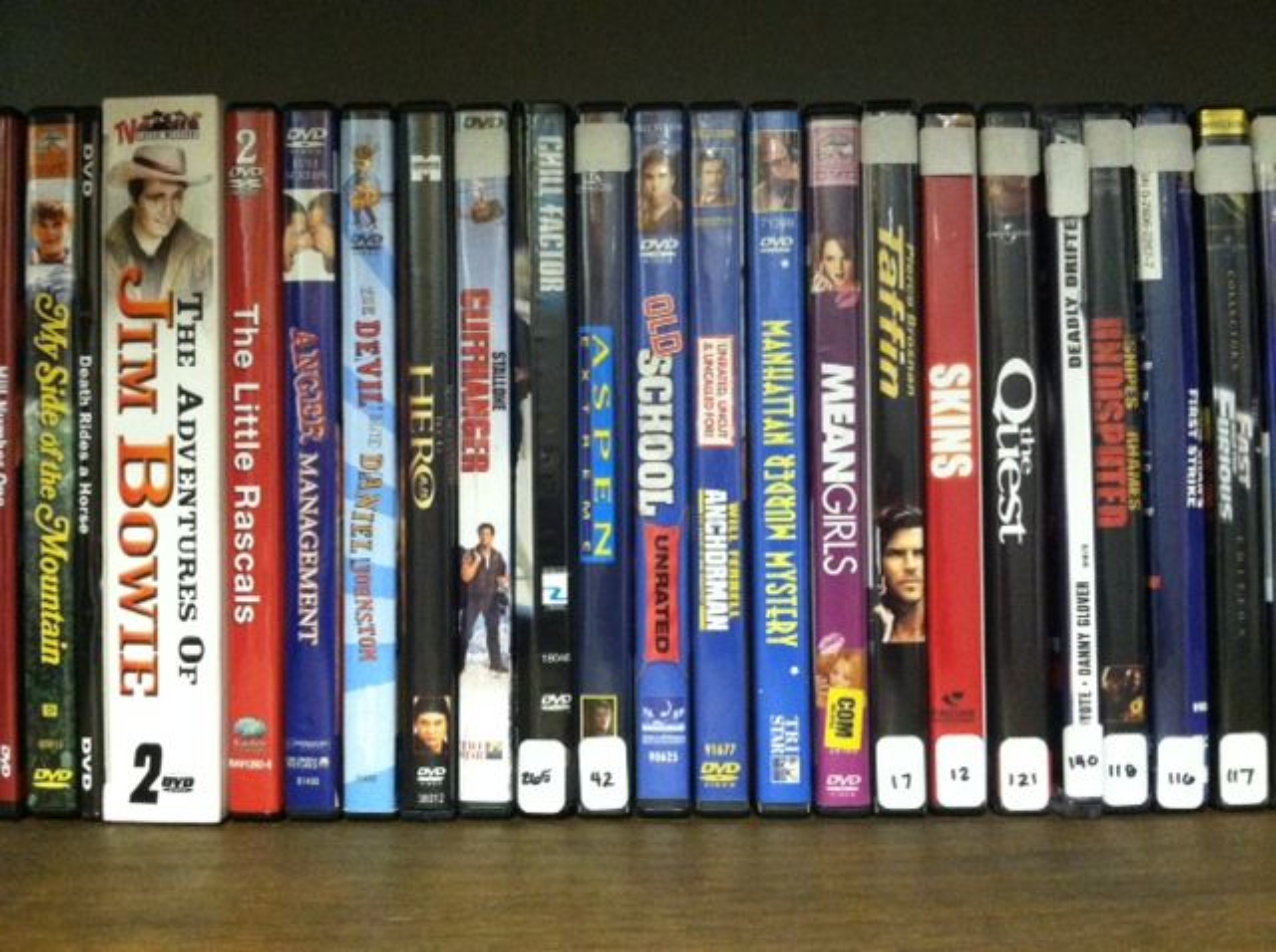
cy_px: 476
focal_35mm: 35
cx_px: 638
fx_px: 1288
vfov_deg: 40.6
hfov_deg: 52.7
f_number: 2.8
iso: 500
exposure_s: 1/15
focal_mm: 3.85
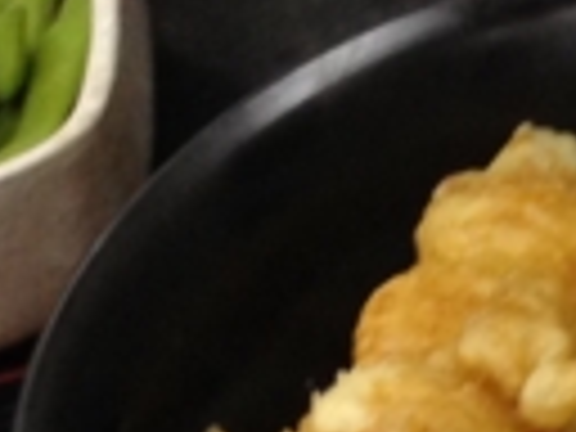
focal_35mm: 206
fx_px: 3428
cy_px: 1310
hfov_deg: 8.4
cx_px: 1606
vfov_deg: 6.5
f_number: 2.4
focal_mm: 4.12
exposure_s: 1/20
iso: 125
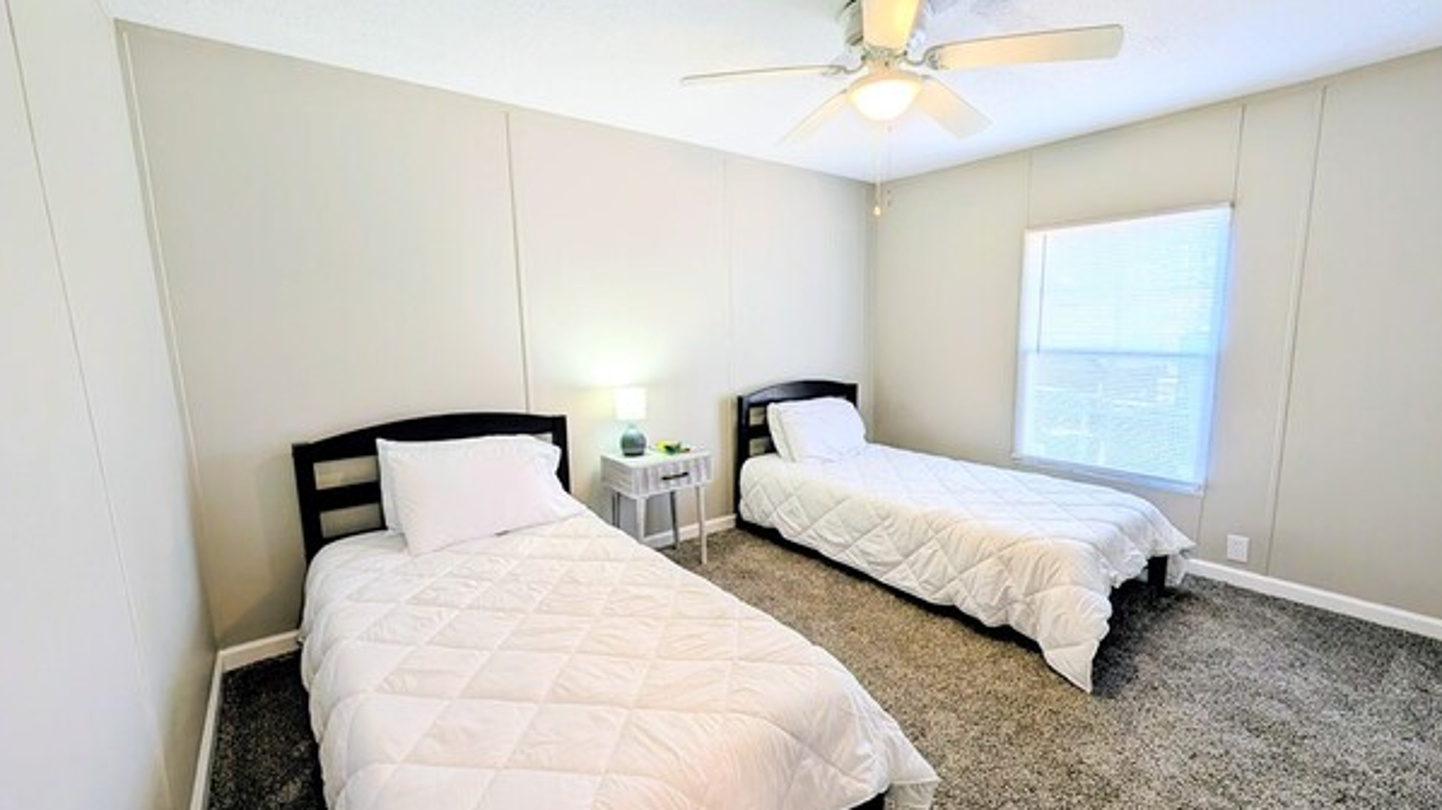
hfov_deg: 106.8
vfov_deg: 74.2
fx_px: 535
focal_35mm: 14
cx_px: 745
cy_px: 403
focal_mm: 2.02
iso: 56
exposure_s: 1/120
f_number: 1.7
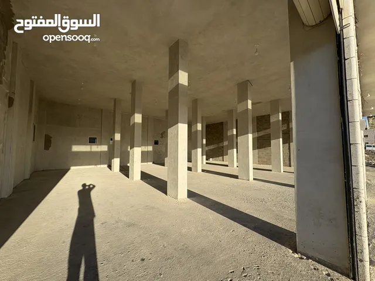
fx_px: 152
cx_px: 188
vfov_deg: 85.7
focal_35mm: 14
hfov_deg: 102.1
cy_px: 140
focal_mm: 2.22
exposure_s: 1/1449
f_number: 2.2
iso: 50
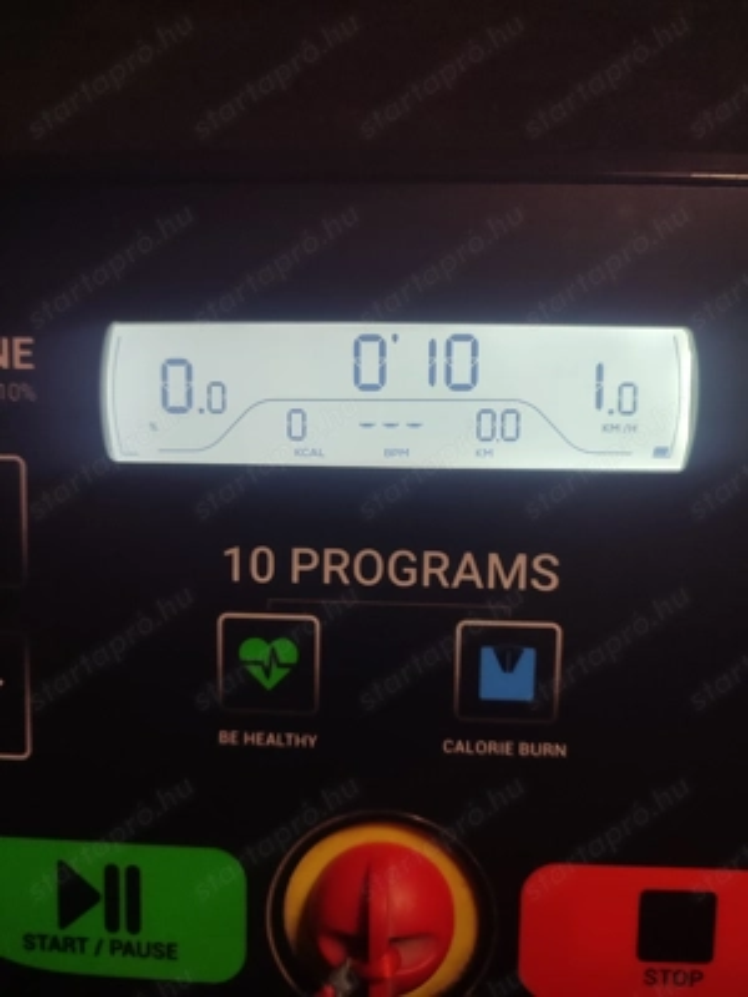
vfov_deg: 69.4
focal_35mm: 25
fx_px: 720
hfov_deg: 54.9
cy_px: 498
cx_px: 374
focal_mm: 6.04
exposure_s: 1/50
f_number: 1.9
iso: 100
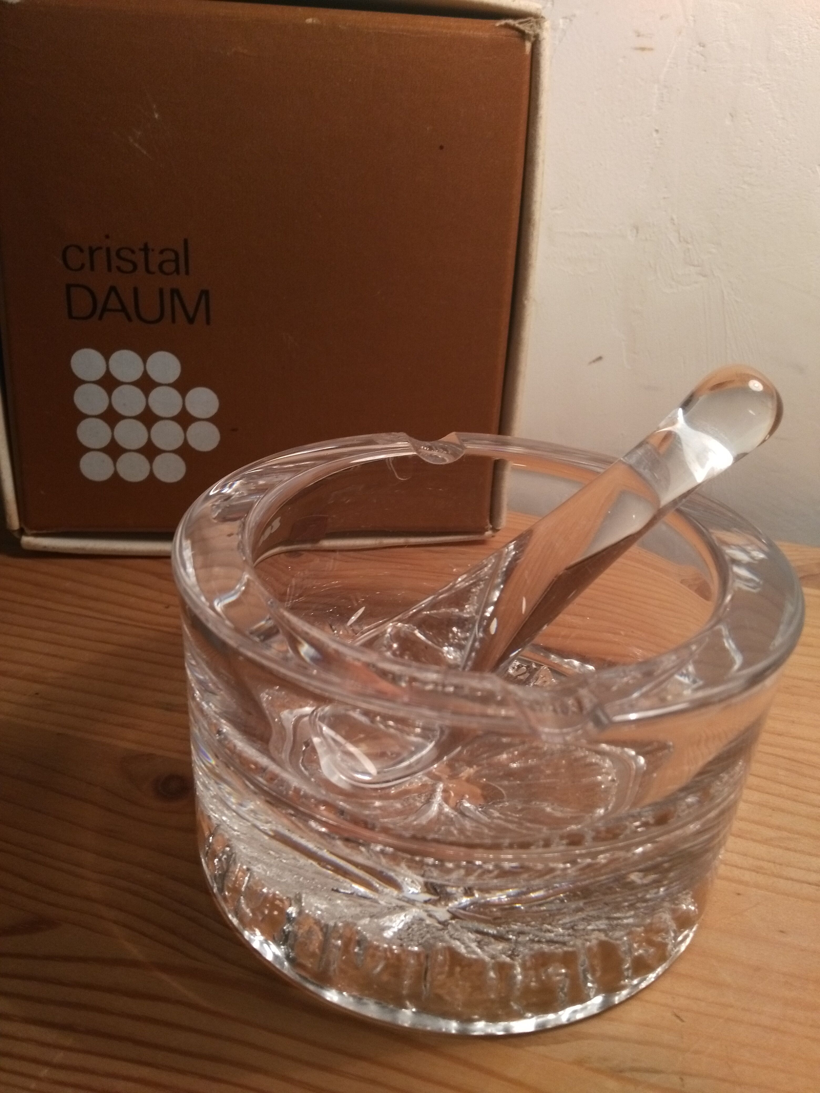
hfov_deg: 49.7
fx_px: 884
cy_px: 546
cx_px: 410
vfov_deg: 63.4
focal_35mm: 28
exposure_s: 1/33
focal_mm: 2.96
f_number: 2
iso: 275
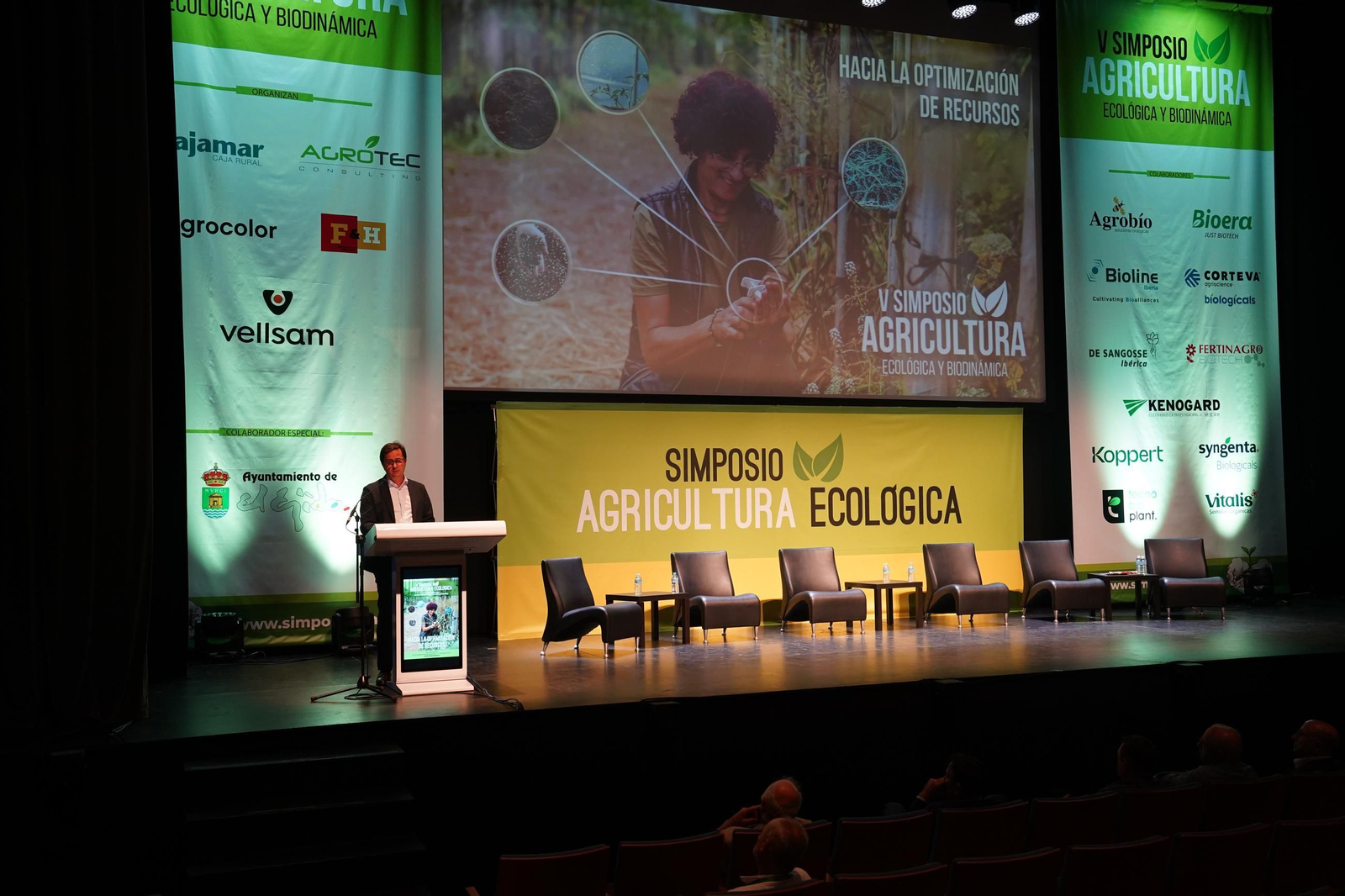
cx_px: 672
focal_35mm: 37
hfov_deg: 51.9
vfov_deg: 35.9
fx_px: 1382
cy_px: 448
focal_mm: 37
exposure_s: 1/160
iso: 1600
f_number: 4
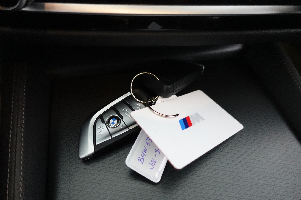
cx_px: 150
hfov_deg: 73.7
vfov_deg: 53.1
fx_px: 201
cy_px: 100
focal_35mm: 24
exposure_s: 1/125
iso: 3200
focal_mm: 9.4
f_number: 1.8
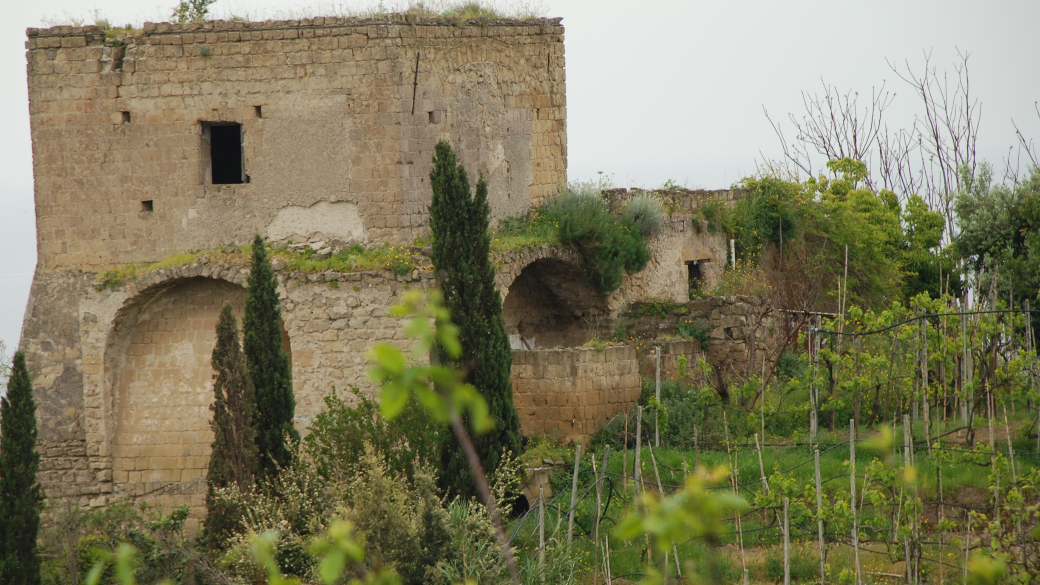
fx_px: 6938
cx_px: 444
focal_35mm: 252
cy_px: 276
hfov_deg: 8.6
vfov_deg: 4.8
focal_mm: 135
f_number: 5.6
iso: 250
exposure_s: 1/400
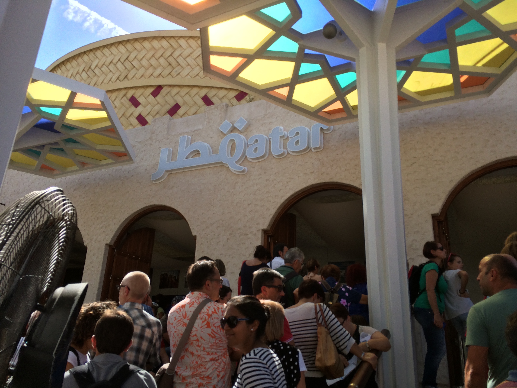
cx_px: 258
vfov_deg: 48.2
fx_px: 433
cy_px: 194
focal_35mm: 29
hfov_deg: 61.7
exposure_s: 1/1786
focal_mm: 4.15
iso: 32
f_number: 2.2
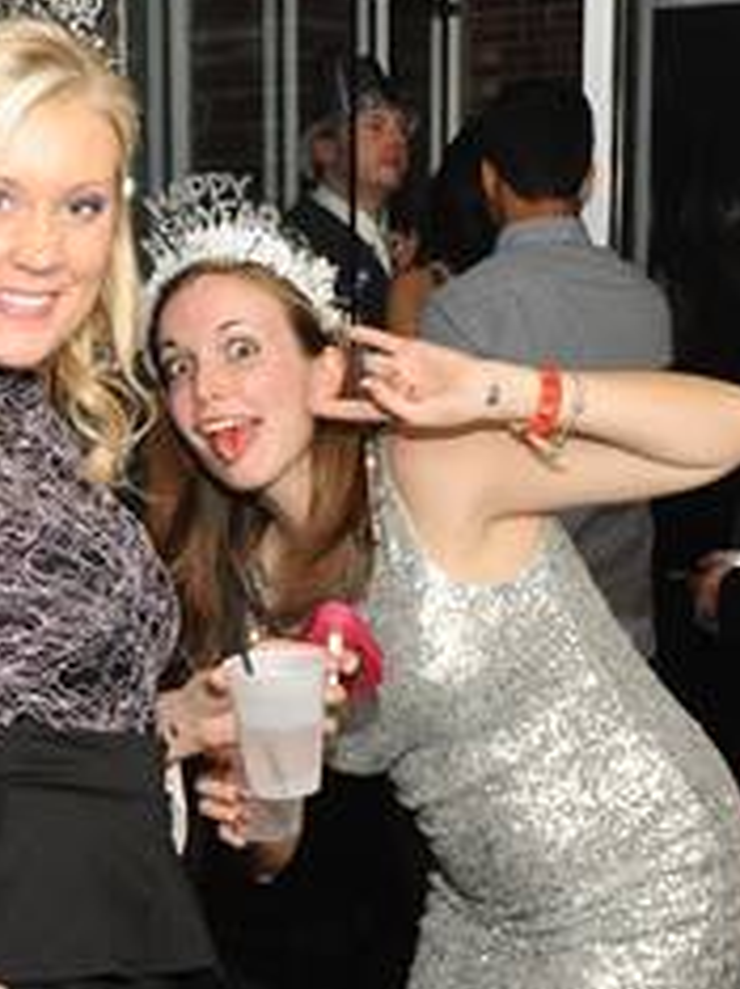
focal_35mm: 86
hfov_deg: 16.7
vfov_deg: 22.7
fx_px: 2456
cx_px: -13
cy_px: 647
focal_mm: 38
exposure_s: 1/125
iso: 4500
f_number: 16
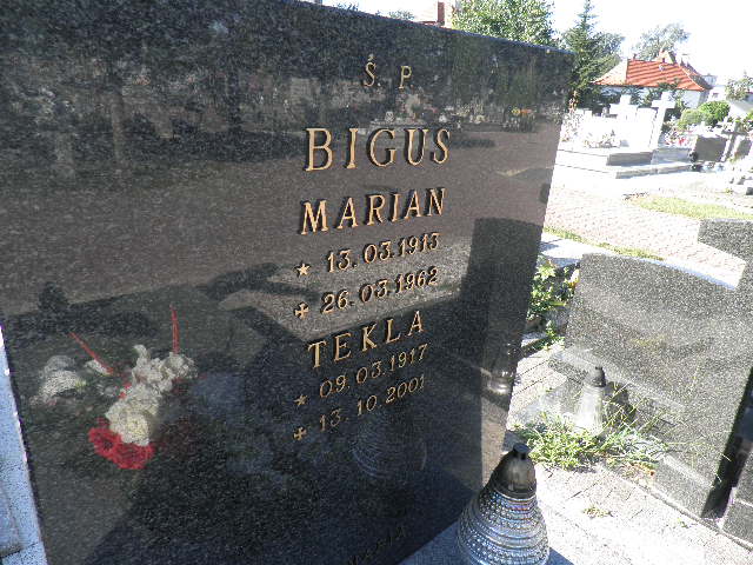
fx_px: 522
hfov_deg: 71.6
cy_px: 282
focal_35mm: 24
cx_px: 376
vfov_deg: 56.8
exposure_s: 1/160
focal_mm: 4.3
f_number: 3.3
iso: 64
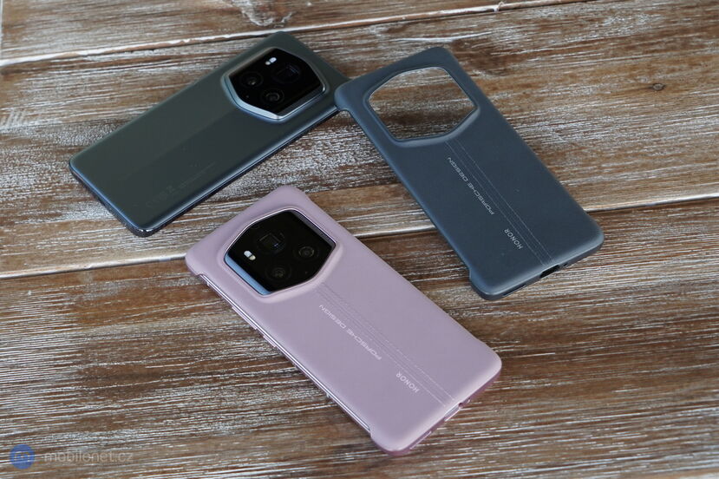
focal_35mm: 53
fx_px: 1058
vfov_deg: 25.5
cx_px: 360
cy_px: 240
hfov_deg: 37.5
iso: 800
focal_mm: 53
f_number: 7.1
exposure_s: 1/160
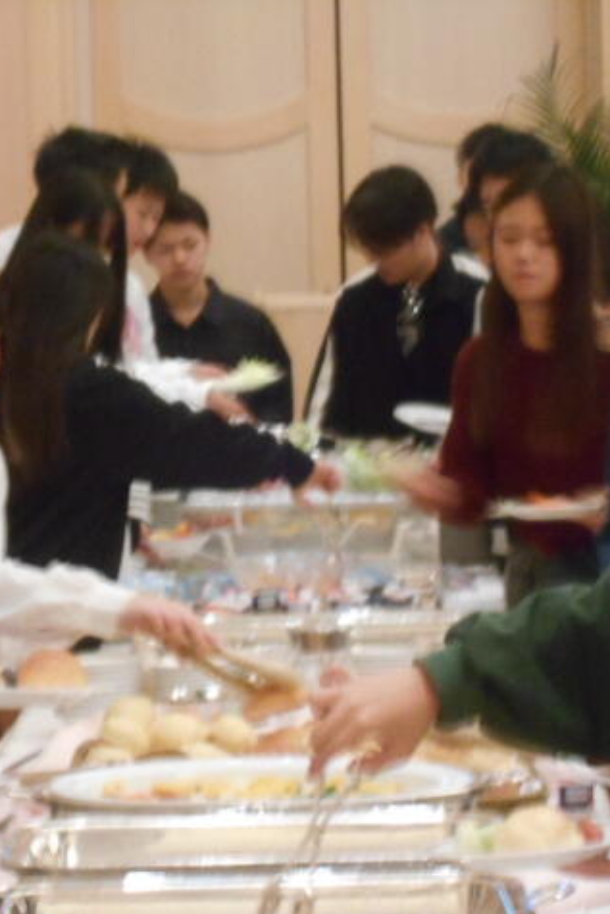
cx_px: 227
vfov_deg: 11.3
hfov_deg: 7.5
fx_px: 4622
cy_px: 460
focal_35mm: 182
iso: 800
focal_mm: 23
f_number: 6.5
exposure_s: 1/10
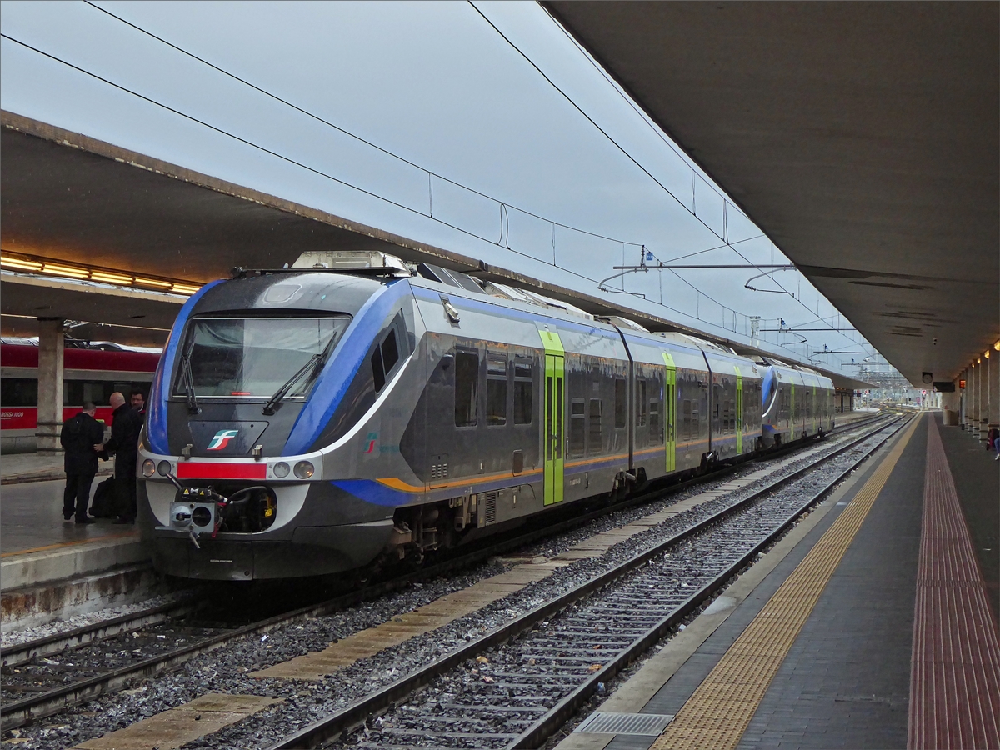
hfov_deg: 31.7
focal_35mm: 61
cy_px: 375
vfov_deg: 24.0
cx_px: 500
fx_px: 1762
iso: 320
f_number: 4.3
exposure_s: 1/500
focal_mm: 10.9
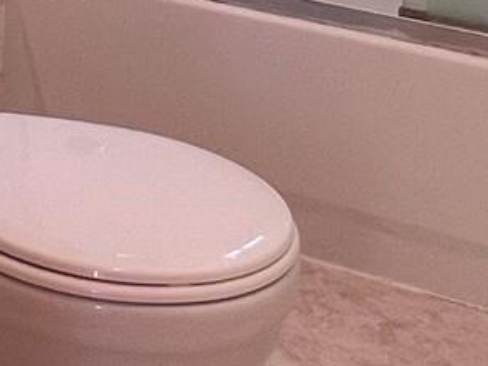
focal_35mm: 90
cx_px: -21
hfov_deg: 20.9
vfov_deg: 13.9
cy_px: -368
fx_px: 1269
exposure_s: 1/120
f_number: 1.8
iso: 100
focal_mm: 1.57
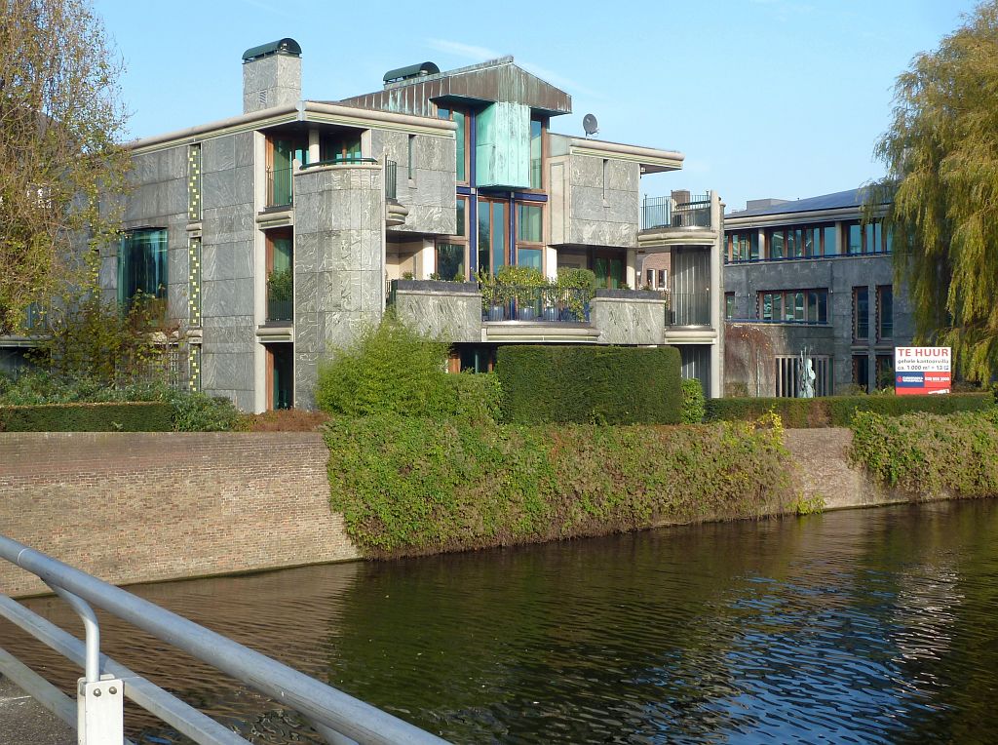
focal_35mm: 48
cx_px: 499
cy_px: 372
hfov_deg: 39.7
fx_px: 1381
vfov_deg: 30.2
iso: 80
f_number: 4
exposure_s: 1/200
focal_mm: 7.9
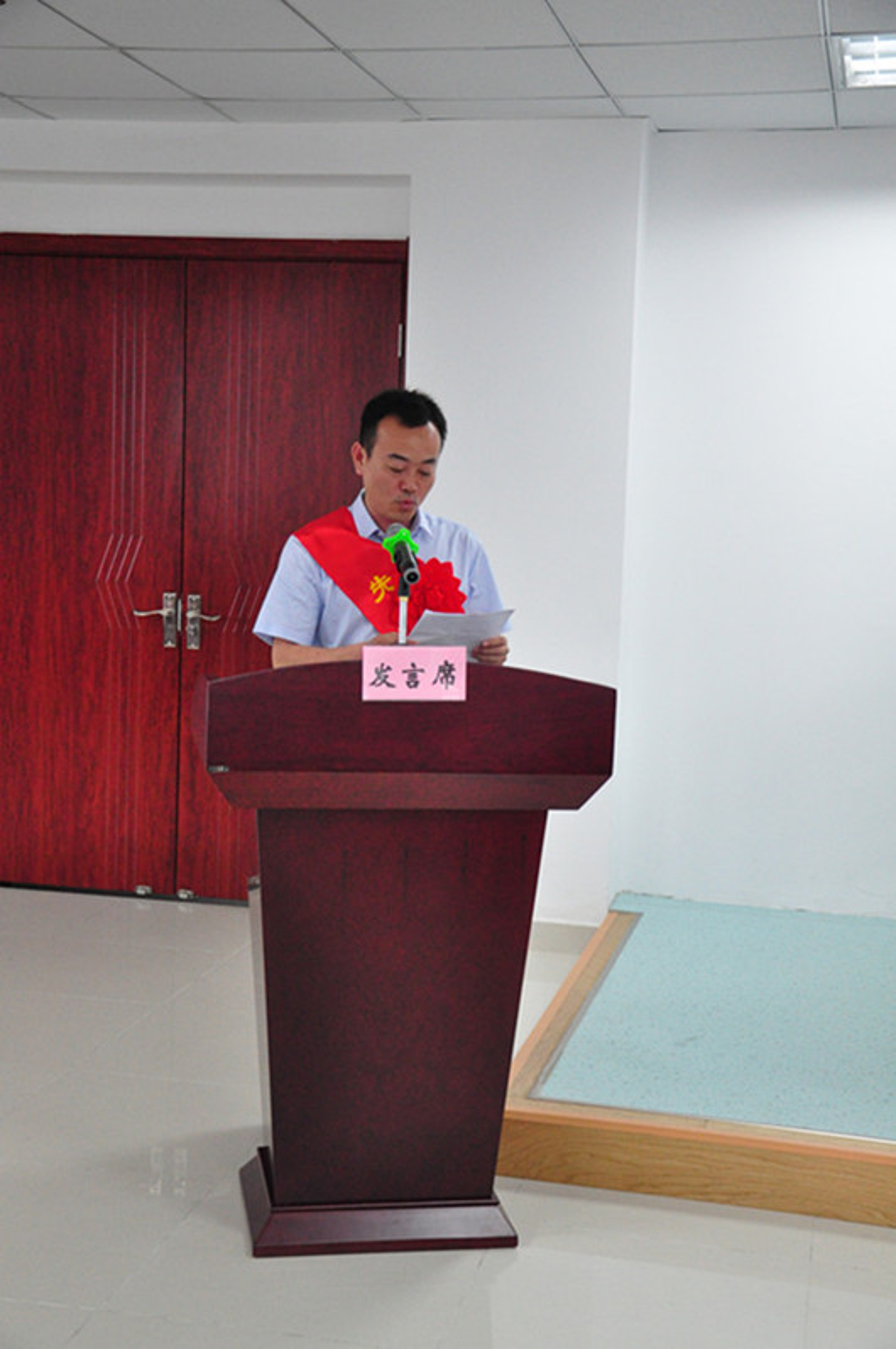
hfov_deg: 26.4
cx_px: 448
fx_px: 1909
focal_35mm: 51
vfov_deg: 38.9
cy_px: 674
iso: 2000
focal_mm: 34
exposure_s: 1/100
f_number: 5
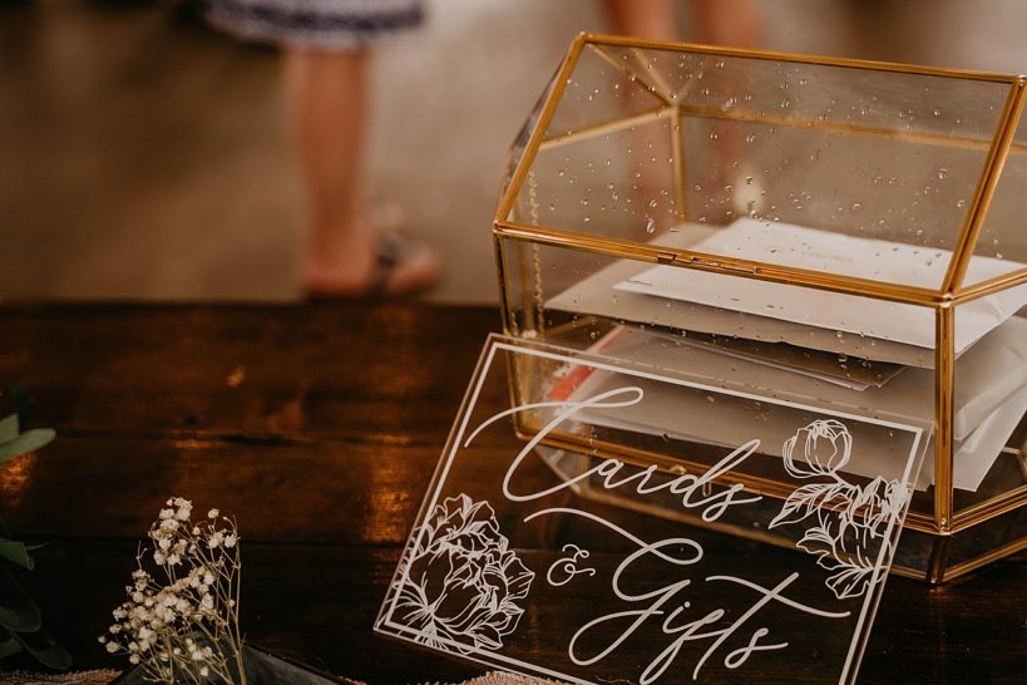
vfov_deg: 22.6
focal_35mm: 60
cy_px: 364
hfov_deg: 33.3
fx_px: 1712
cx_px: 622
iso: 400
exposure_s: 1/200
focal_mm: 48
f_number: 2.8
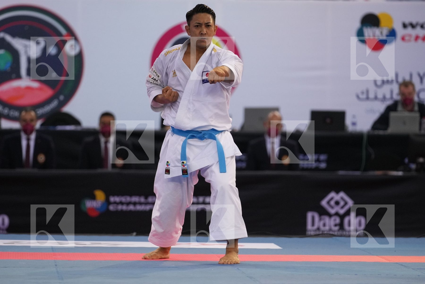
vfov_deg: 4.7
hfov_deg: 7.0
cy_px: 142
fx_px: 3482
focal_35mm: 295
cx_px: 212
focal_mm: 197
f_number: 2.8
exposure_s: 1/1000
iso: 2000
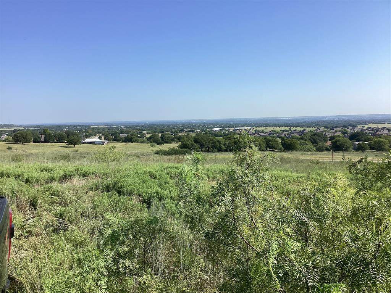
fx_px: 350
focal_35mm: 31
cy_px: 146
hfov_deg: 58.4
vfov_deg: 45.4
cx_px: 196
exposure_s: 1/1456
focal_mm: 3.3
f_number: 2.4
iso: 25
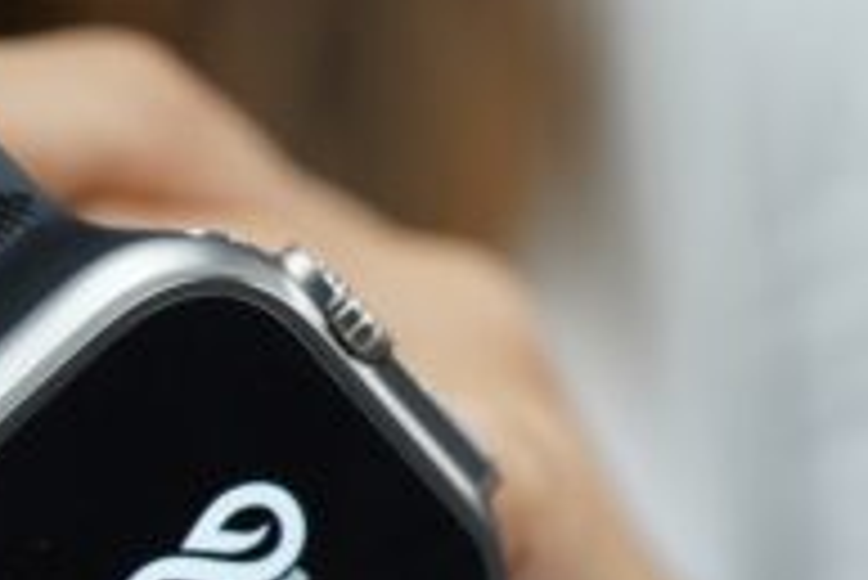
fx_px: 4512
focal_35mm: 187
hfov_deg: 10.9
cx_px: 40
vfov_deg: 7.4
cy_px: 416
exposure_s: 1/100
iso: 1000
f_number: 4
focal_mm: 90
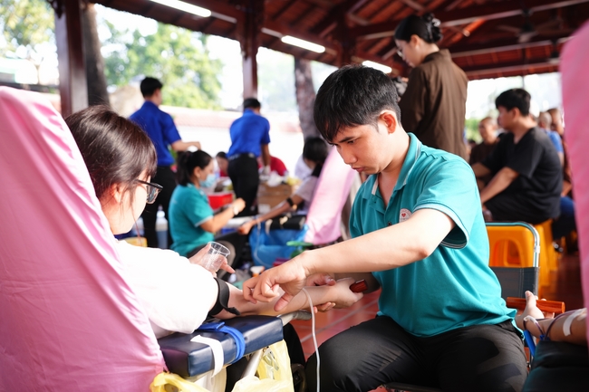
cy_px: 196
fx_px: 605
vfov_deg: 35.9
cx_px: 294
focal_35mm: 37
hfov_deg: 51.9
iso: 400
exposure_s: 1/125
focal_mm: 37
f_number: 2.8
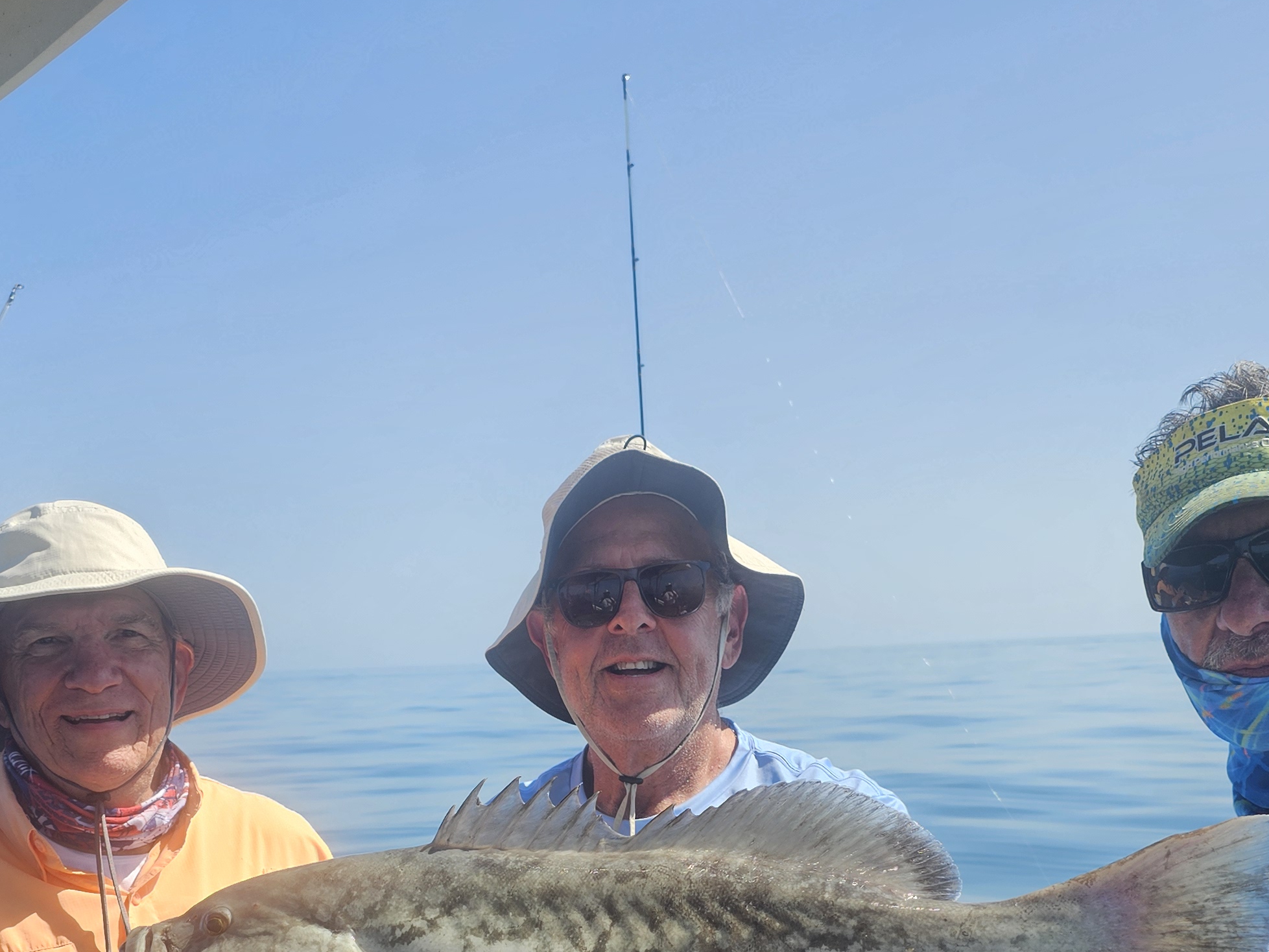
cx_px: 612
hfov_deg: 40.4
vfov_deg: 29.2
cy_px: 912
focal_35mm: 47
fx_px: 1723
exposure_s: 1/483
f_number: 1.7
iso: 10
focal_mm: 6.3
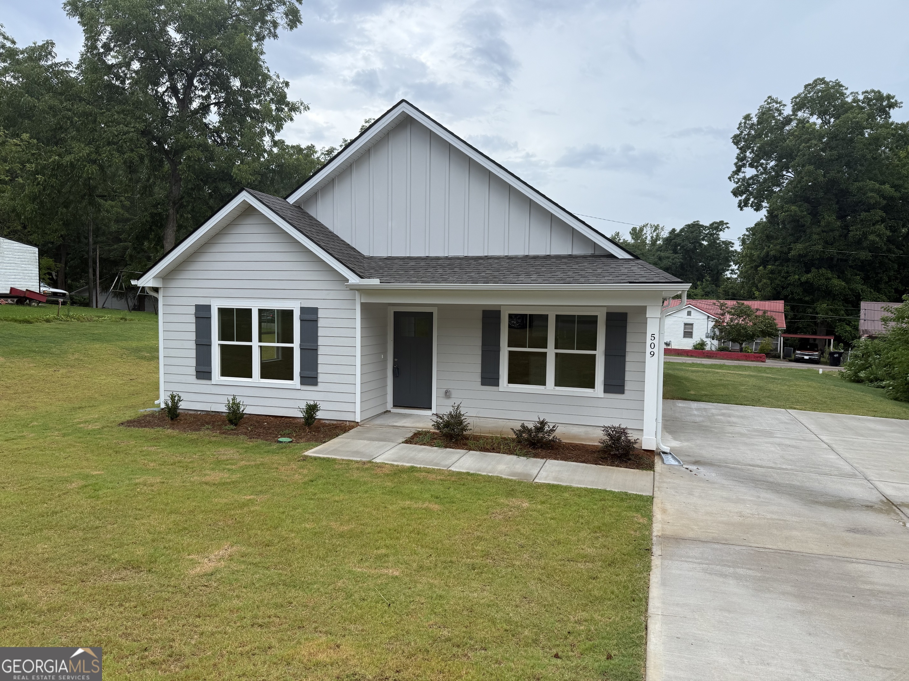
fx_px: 630
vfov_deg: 56.8
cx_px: 454
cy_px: 340
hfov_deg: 71.6
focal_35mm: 24
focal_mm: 6.76
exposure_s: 1/1855
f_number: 1.78
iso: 80
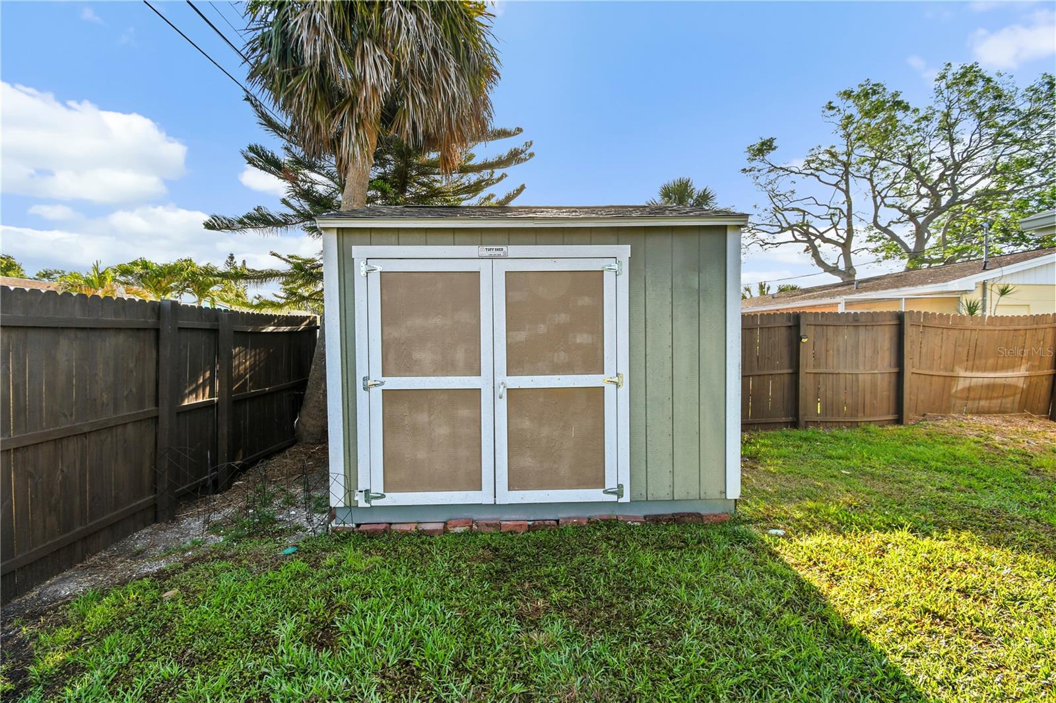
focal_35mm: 15
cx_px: 528
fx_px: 440
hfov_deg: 100.4
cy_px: 352
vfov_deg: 77.3
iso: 100
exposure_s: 1/50
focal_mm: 10
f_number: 7.1
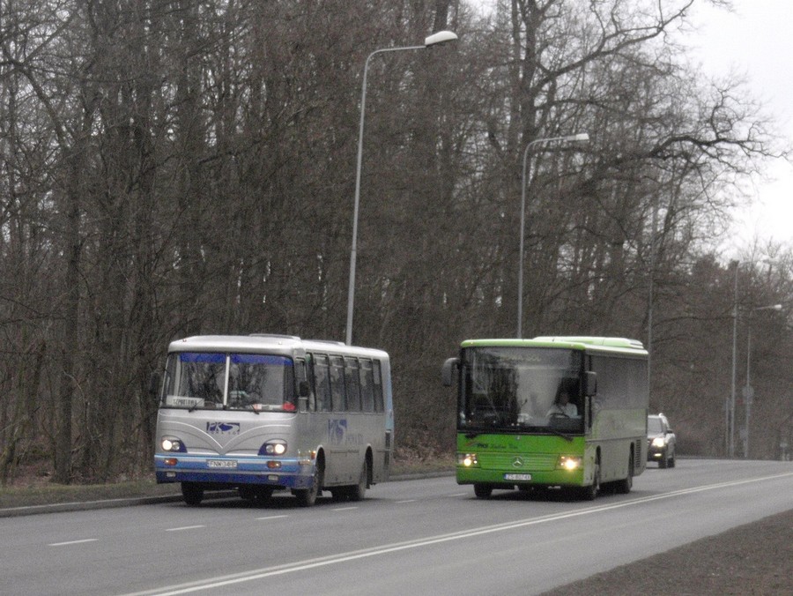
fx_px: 3346
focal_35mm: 146
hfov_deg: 13.5
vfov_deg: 10.2
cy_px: 298
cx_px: 396
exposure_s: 1/500
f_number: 5.6
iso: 800
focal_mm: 26.2
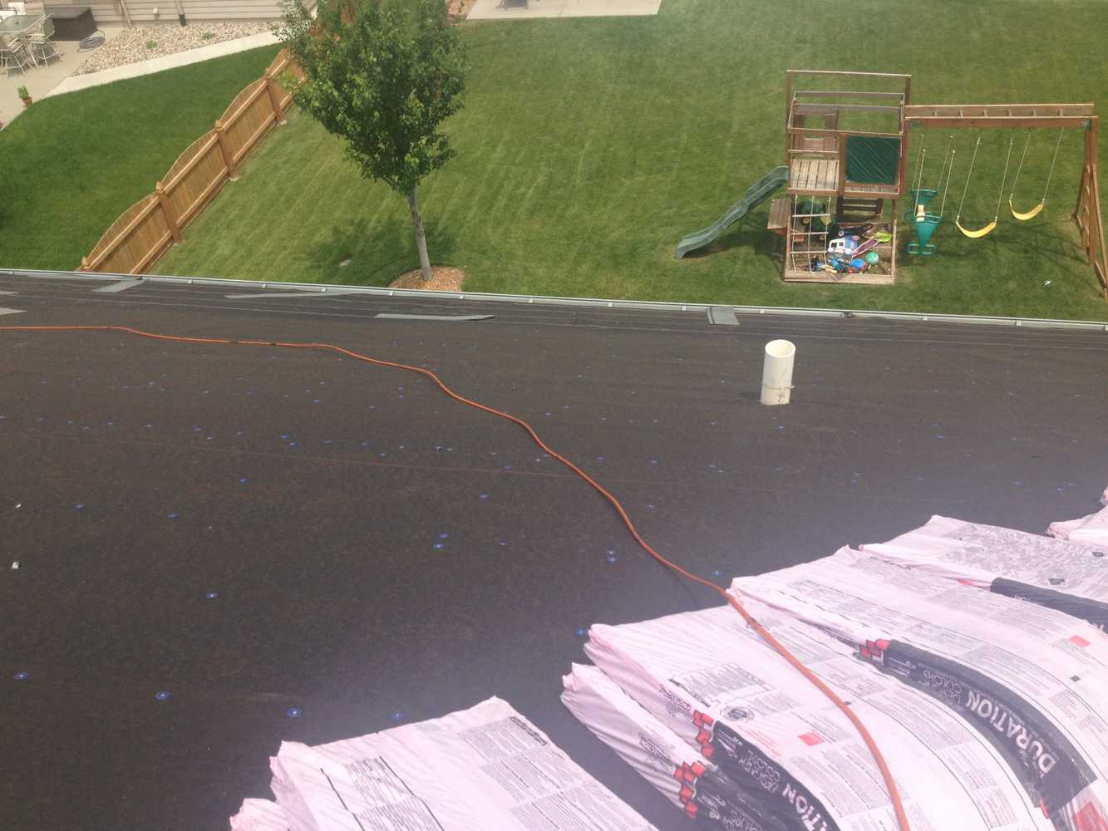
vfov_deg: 40.7
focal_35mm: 35
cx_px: 554
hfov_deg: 52.6
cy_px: 416
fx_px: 1120
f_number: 2.4
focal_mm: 4.28
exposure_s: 1/1727
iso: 50
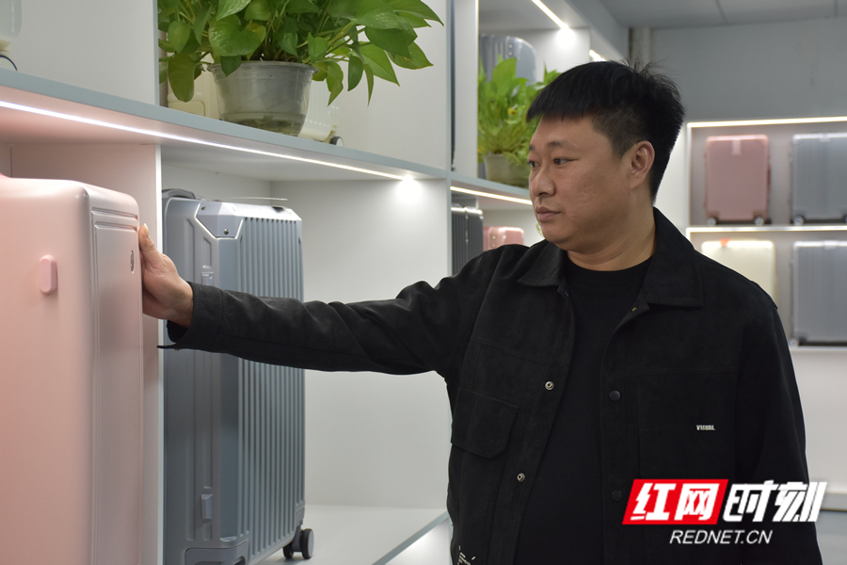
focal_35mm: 68
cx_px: 424
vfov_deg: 20.2
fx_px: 1588
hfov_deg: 29.9
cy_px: 282
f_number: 4.8
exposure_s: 1/100
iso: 800
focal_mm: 45
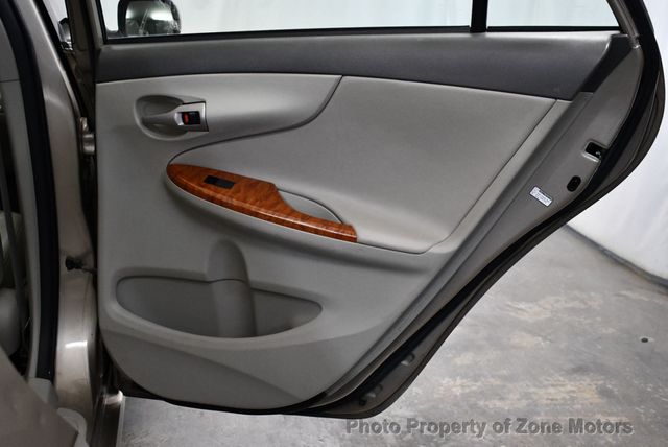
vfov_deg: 30.6
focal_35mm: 44
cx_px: 334
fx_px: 817
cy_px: 224
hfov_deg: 44.5
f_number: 3.8
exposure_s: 1/125
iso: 1600
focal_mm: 22
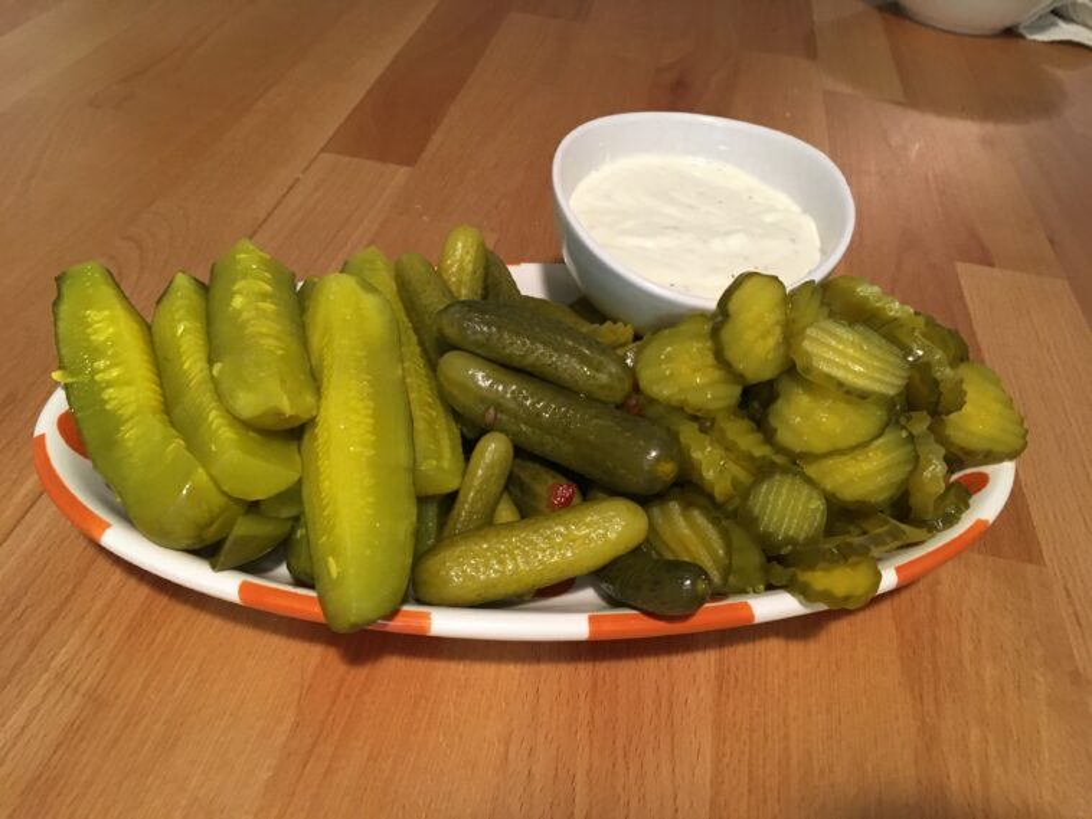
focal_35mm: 29
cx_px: 546
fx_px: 915
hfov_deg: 61.6
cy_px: 410
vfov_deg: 48.3
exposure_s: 1/30
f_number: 2.2
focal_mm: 4.15
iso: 200
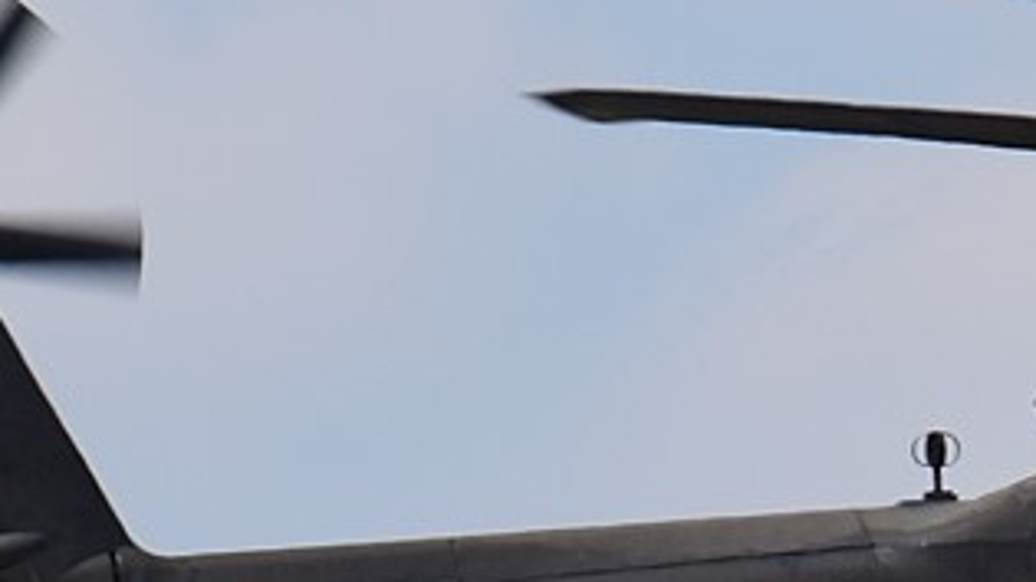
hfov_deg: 1.1
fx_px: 55614
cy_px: 378
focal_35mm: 2025
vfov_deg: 0.6
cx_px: 1202
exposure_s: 1/1000
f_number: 8
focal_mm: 340
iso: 200
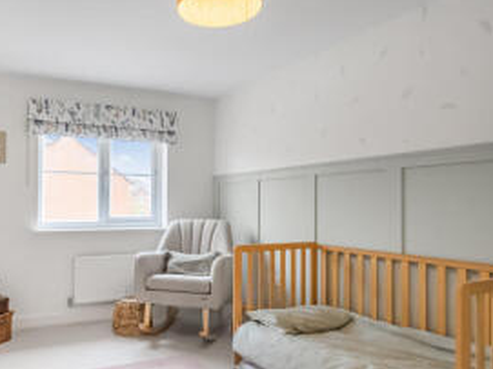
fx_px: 384
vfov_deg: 51.2
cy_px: 208
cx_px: 151
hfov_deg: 63.1
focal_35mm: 27
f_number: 7.1
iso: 2000
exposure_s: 1/200
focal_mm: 16
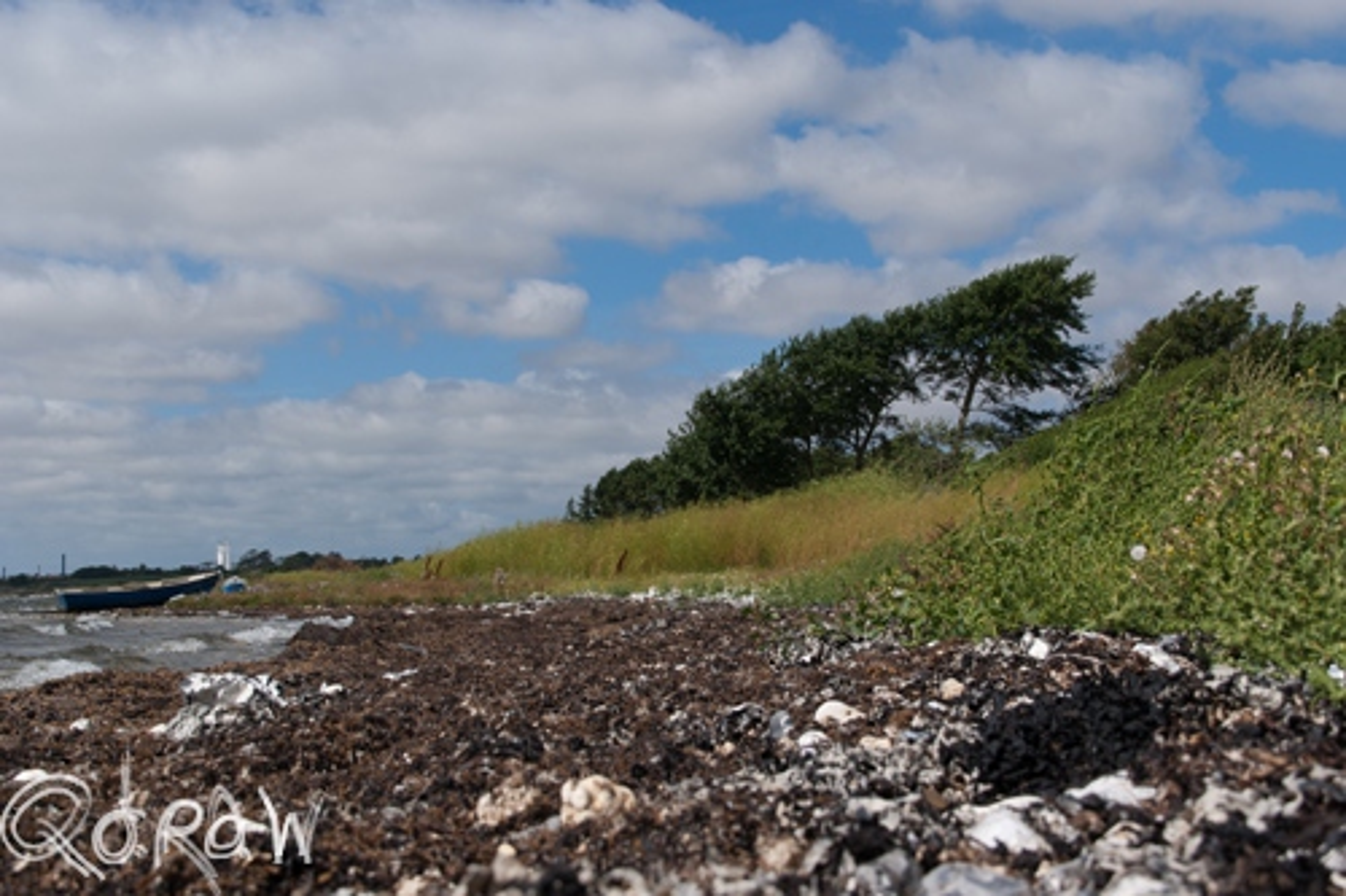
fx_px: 1570
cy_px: 448
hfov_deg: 46.4
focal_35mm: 42
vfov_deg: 31.9
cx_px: 673
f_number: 9
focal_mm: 28
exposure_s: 1/500
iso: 100
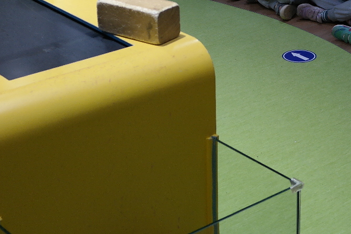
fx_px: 907
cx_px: 306
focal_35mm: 93
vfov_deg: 14.4
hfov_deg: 21.5
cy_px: -14
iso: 400
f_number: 3.5
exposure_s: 1/50
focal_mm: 24
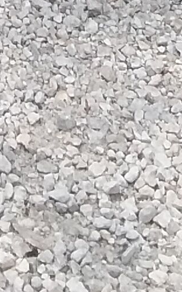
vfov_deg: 8.7
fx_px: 1486
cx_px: -194
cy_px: -658
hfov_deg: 6.8
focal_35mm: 187
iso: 40
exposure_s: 1/704
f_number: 1.9
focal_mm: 2.91
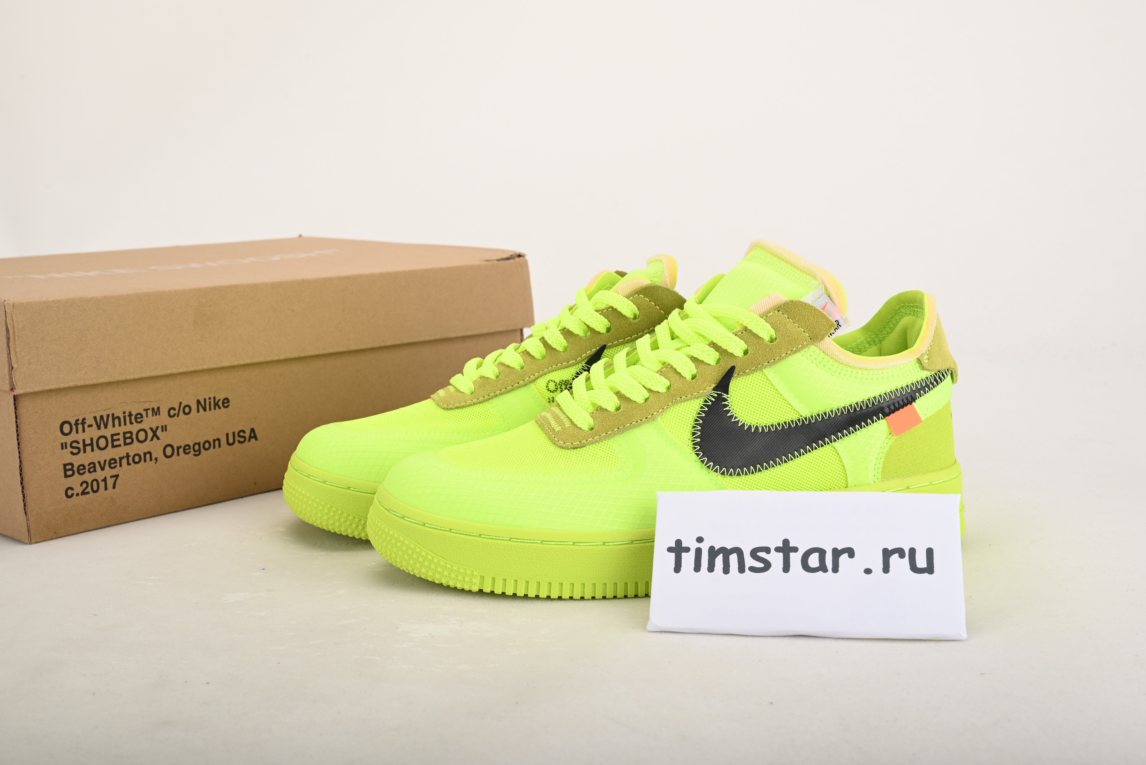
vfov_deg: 31.2
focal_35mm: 43
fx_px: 1369
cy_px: 382
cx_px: 573
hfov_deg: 45.4
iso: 100
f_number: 13
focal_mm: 43
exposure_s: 1/200
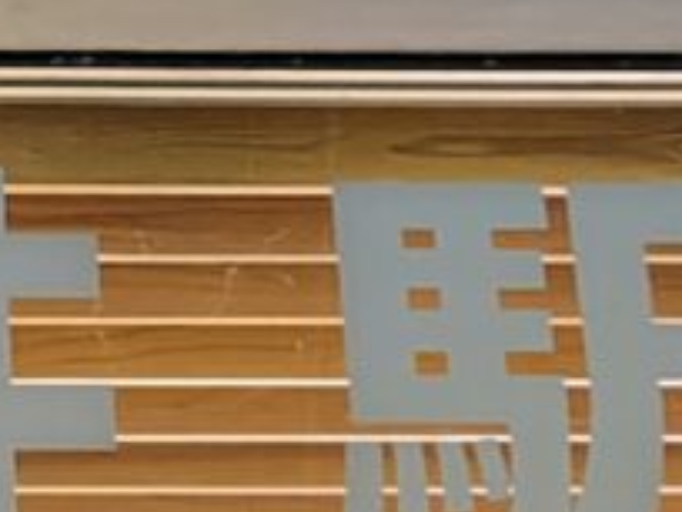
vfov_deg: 9.9
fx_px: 2837
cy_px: -288
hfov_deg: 13.3
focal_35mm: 144
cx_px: -191
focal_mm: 5.6
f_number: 1.9
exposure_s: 1/40
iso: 1776
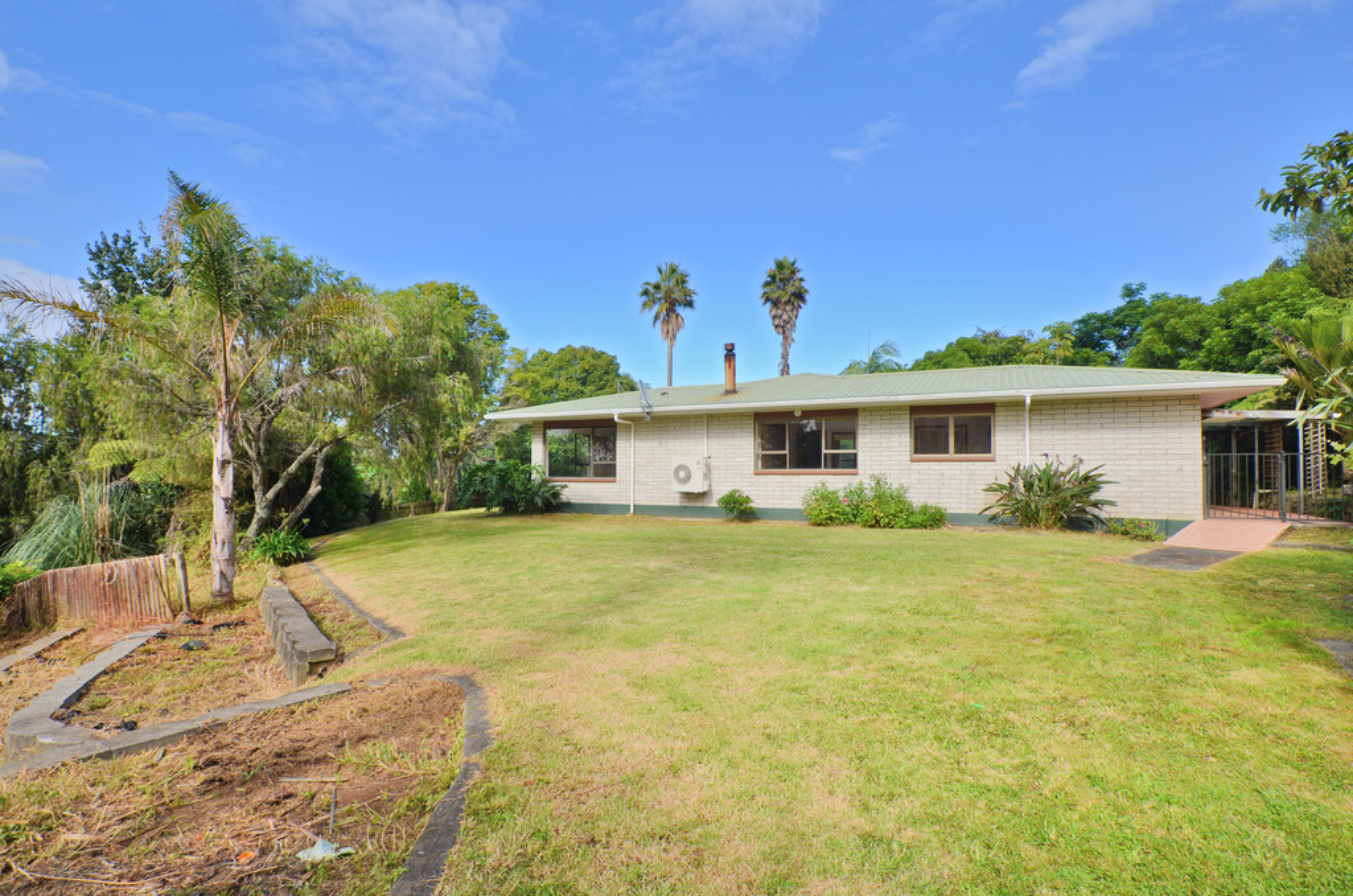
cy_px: 448
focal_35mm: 17
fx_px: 647
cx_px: 676
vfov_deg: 69.4
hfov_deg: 92.6
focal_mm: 11.5
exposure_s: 1/320
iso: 200
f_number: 7.1
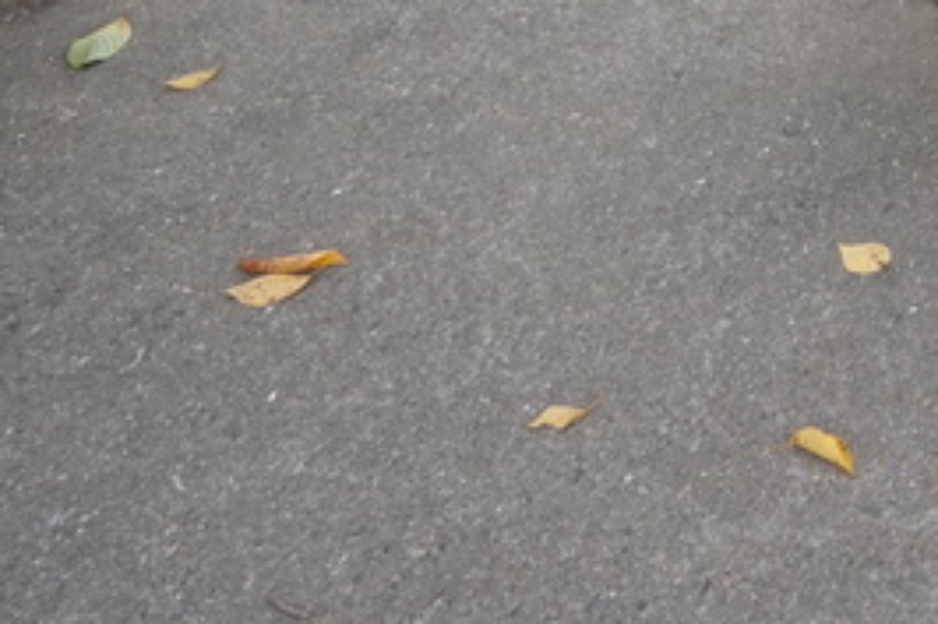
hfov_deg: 24.4
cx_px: 1456
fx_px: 1588
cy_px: -638
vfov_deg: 16.6
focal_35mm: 61
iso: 200
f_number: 8
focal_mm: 10
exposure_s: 1/100
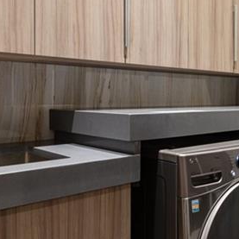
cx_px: 148
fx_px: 344
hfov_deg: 38.1
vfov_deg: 38.3
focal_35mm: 44
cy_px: 107
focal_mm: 14
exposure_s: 1/1.67
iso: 250
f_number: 7.1
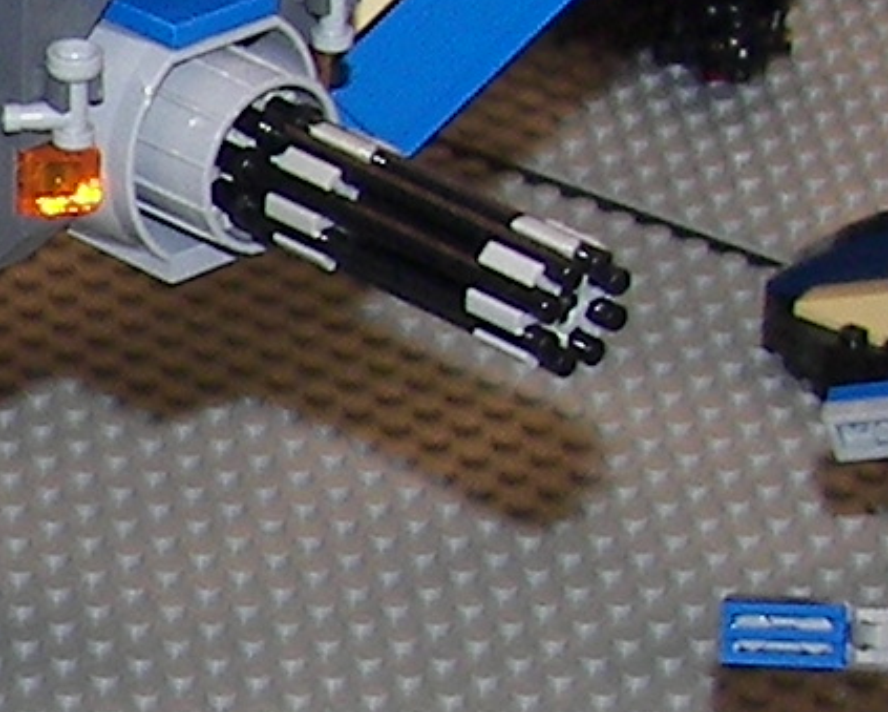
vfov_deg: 6.1
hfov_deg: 7.3
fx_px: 6706
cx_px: -760
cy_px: 592
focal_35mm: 255
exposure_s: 1/30
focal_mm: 6
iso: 64
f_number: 2.8
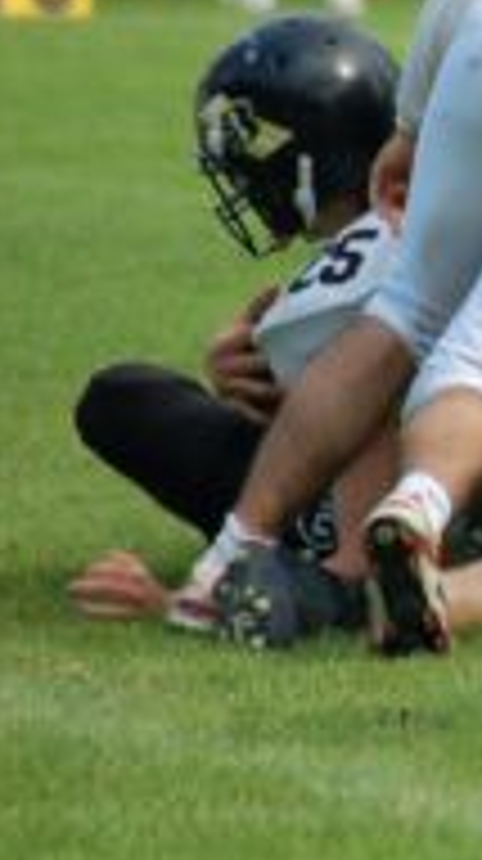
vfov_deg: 3.0
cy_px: 216
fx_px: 16530
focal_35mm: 725
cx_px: 894
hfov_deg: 1.7
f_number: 5
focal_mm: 195
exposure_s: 1/1000
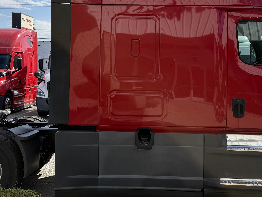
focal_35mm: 55
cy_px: 65
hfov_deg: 34.9
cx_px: 134
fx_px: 416
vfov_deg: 26.4
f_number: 1.78
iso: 80
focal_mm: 6.76
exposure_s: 1/4975
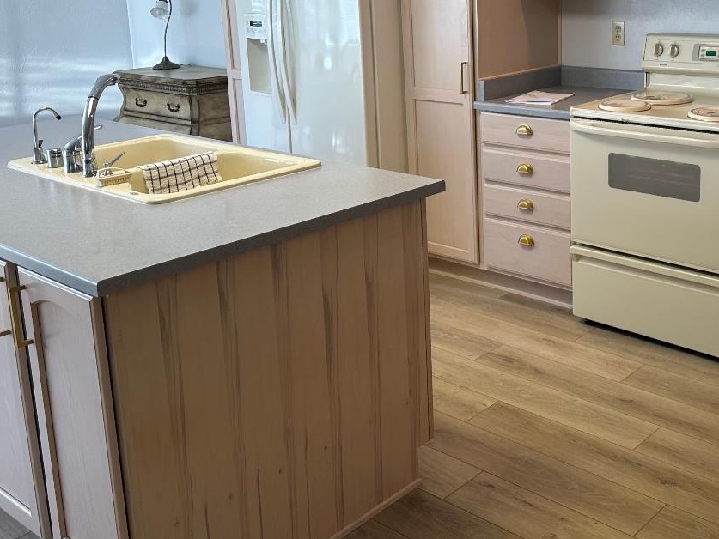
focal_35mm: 43
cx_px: 511
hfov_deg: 42.9
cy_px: 146
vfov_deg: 33.1
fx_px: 893
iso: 80
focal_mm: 6.86
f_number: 1.78
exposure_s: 1/120
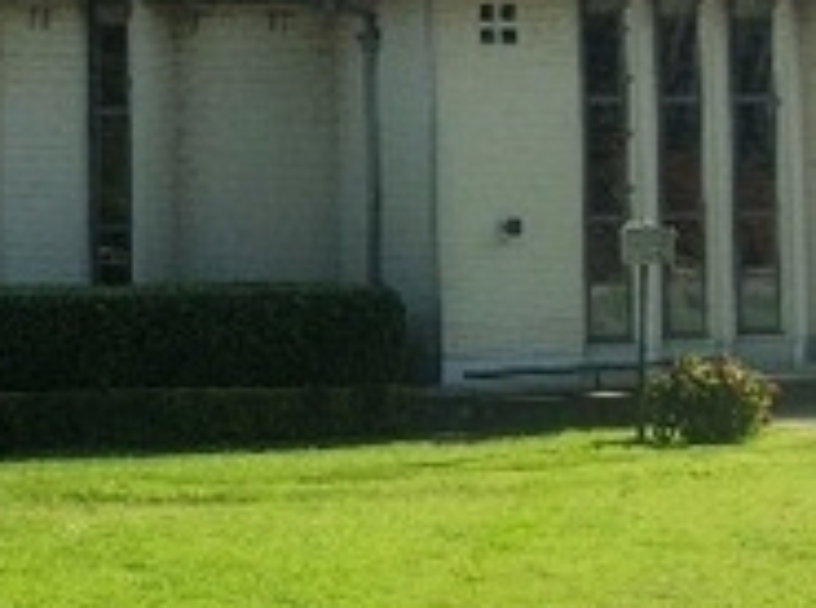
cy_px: 0
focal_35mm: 104
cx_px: 269
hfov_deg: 18.9
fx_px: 2447
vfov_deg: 14.0
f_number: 8.8
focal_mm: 5.7
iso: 80
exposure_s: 1/125
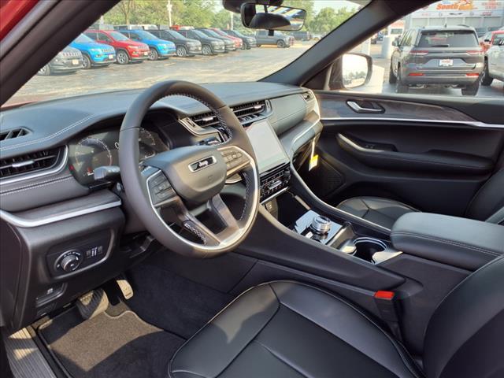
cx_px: 252
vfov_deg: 51.4
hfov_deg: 65.3
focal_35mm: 27
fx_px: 393
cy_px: 189
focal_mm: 3.58
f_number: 1.9
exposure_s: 1/172
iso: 40
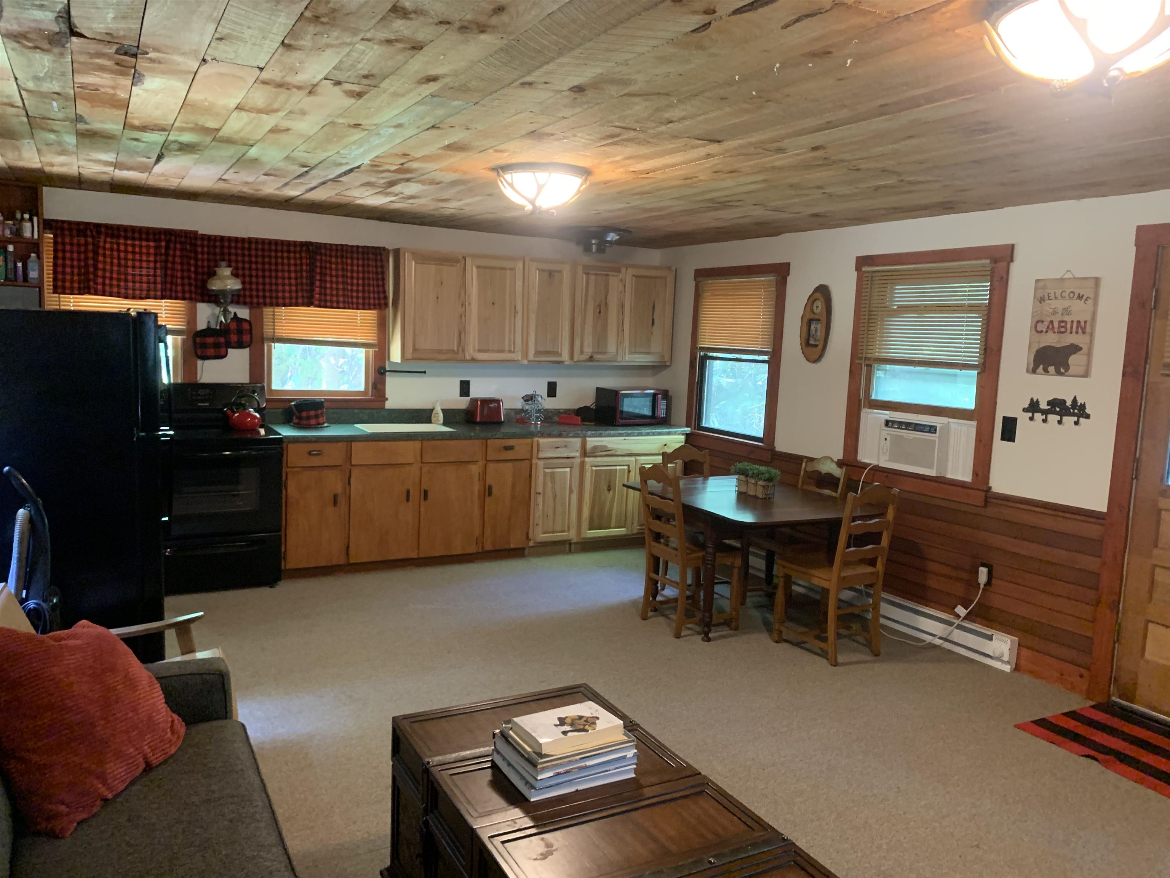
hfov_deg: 67.3
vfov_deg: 53.1
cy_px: 439
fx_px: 879
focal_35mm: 26
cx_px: 585
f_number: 1.8
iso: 400
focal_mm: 4.25
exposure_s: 1/40
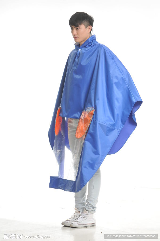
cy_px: 120
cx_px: 80
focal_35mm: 105
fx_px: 702
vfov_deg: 19.5
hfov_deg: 13.0
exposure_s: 1/125
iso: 200
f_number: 7.1
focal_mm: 70
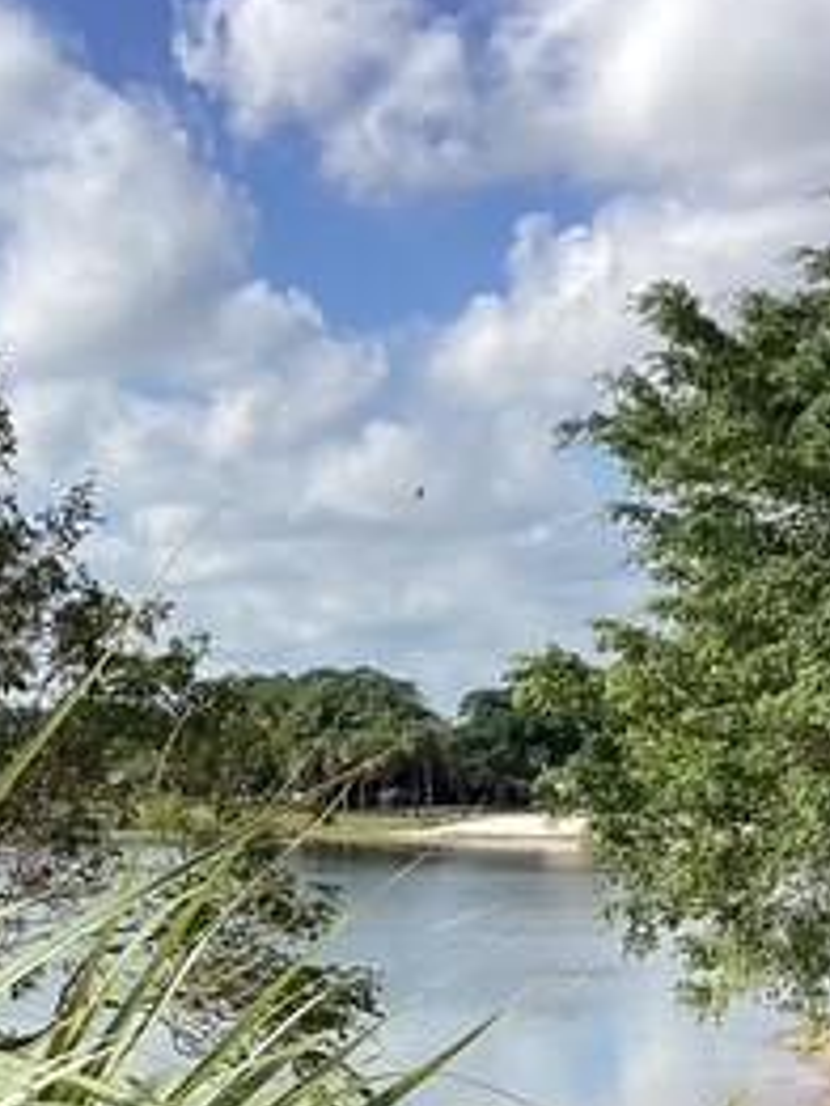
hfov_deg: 18.6
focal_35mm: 76
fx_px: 2428
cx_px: -85
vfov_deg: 25.3
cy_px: 852
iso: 25
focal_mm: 3.3
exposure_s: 1/1314
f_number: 2.4
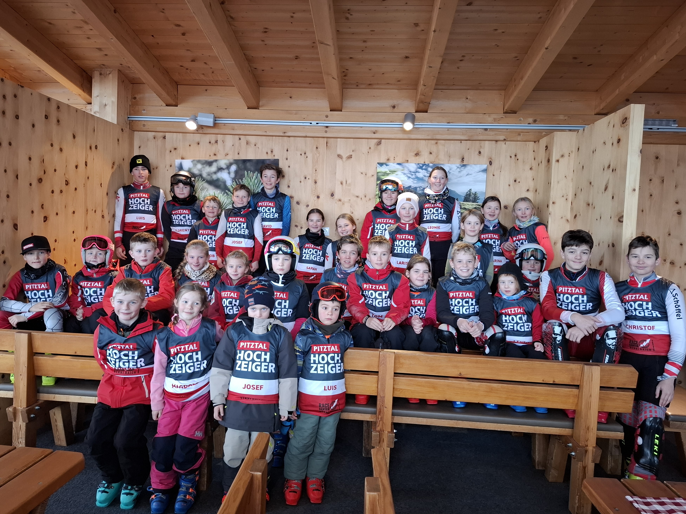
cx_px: 336
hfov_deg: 71.6
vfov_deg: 56.8
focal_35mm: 24
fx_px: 476
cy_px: 251
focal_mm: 5.54
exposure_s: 1/100
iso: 320
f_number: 1.8
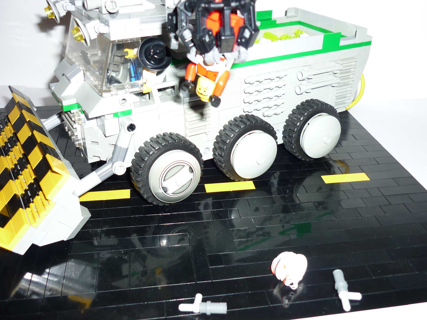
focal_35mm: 35
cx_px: 208
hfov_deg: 52.6
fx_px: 432
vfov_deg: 40.7
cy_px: 162
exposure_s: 1/30
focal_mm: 5.5
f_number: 2.8
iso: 100
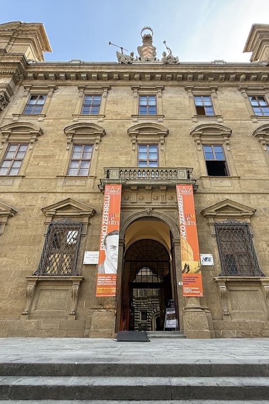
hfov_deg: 61.8
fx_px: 224
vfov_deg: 84.0
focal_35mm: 20
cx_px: 147
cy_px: 205
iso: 50
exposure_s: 1/215
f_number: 2.2
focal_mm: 2.22
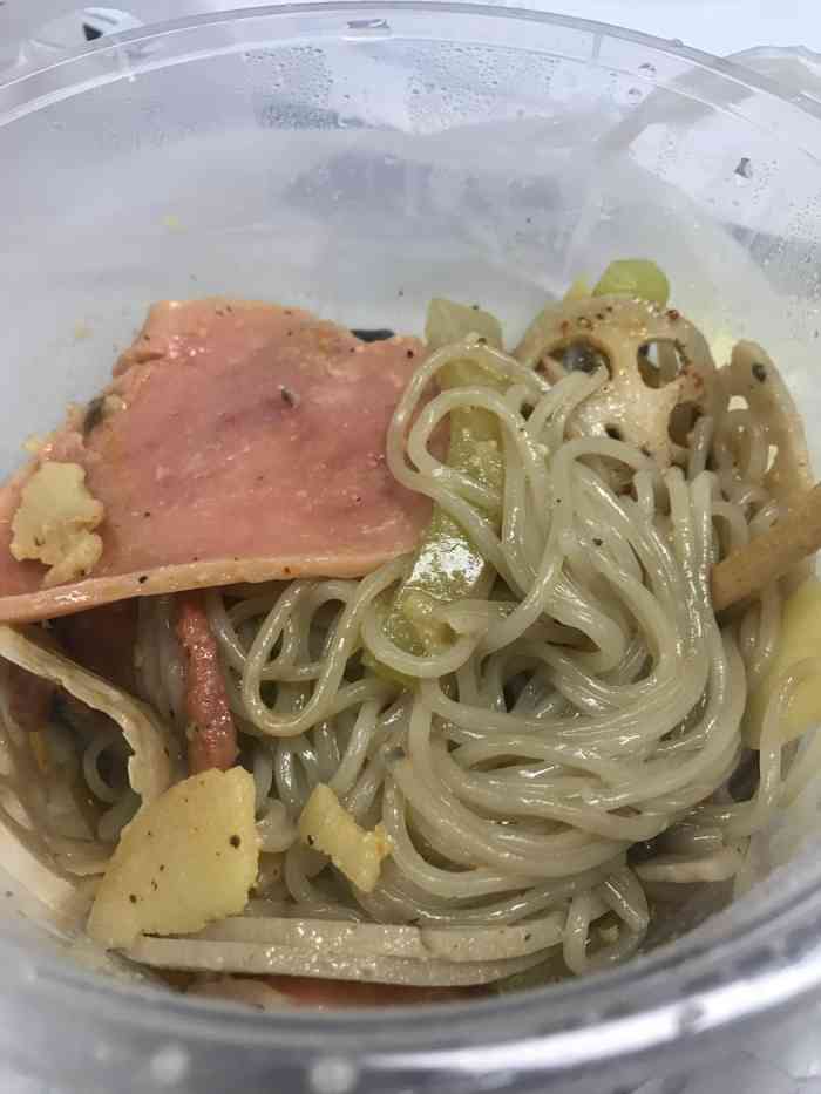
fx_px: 885
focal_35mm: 28
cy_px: 547
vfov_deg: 63.4
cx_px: 410
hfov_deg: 49.8
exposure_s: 1/33
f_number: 1.8
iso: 25
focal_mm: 3.99
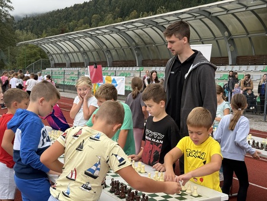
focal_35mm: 48
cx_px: 134
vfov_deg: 30.3
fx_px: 370
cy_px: 100
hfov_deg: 39.6
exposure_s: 1/855
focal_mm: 6.76
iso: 80
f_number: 1.78
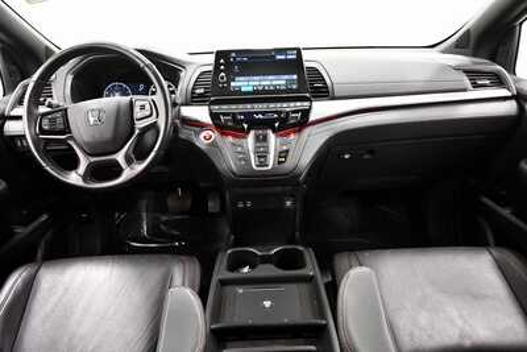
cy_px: 176
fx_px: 308
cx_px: 264
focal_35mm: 21
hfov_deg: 81.2
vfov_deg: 59.5
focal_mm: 14
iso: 5000
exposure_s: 1/60
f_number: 5
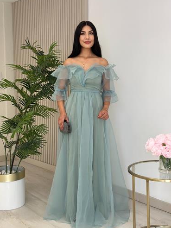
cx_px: 84
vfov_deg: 36.8
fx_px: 343
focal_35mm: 52
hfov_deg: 28.0
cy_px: 118
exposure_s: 1/303
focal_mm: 6.86
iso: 80
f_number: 1.78
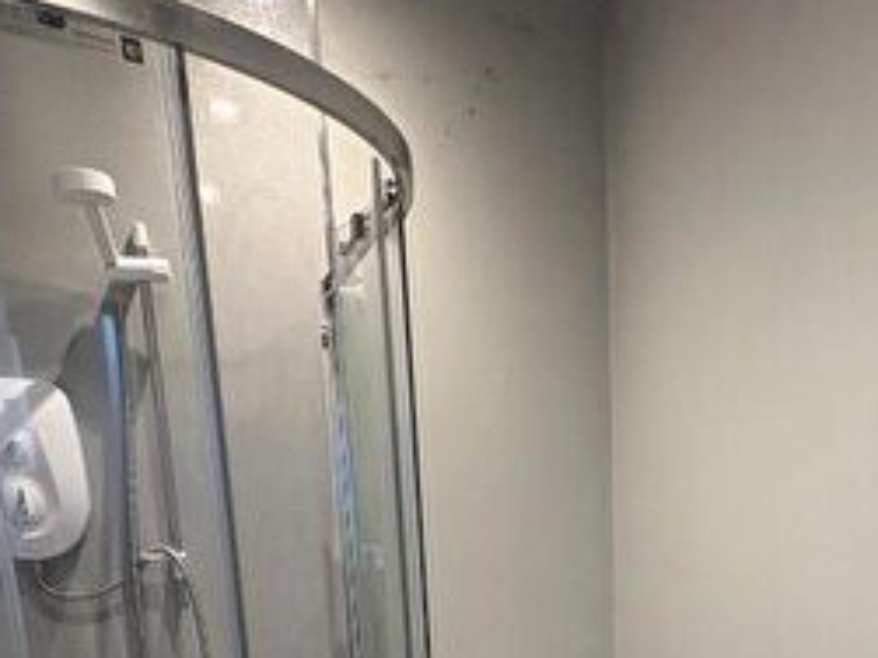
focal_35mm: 39
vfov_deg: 31.7
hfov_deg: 46.7
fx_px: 989
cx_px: 619
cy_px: 758
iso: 160
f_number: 2.2
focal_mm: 2.22
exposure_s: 1/50
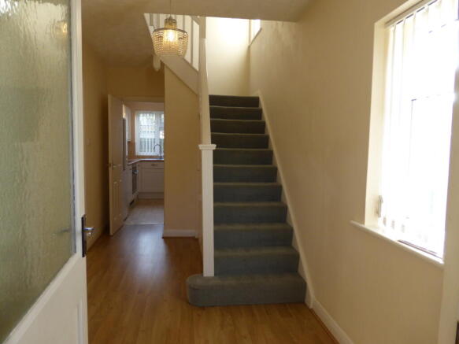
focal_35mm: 24
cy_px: 172
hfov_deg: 71.6
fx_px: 318
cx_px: 230
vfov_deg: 56.8
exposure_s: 1/60
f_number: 3.3
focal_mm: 4.3
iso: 160
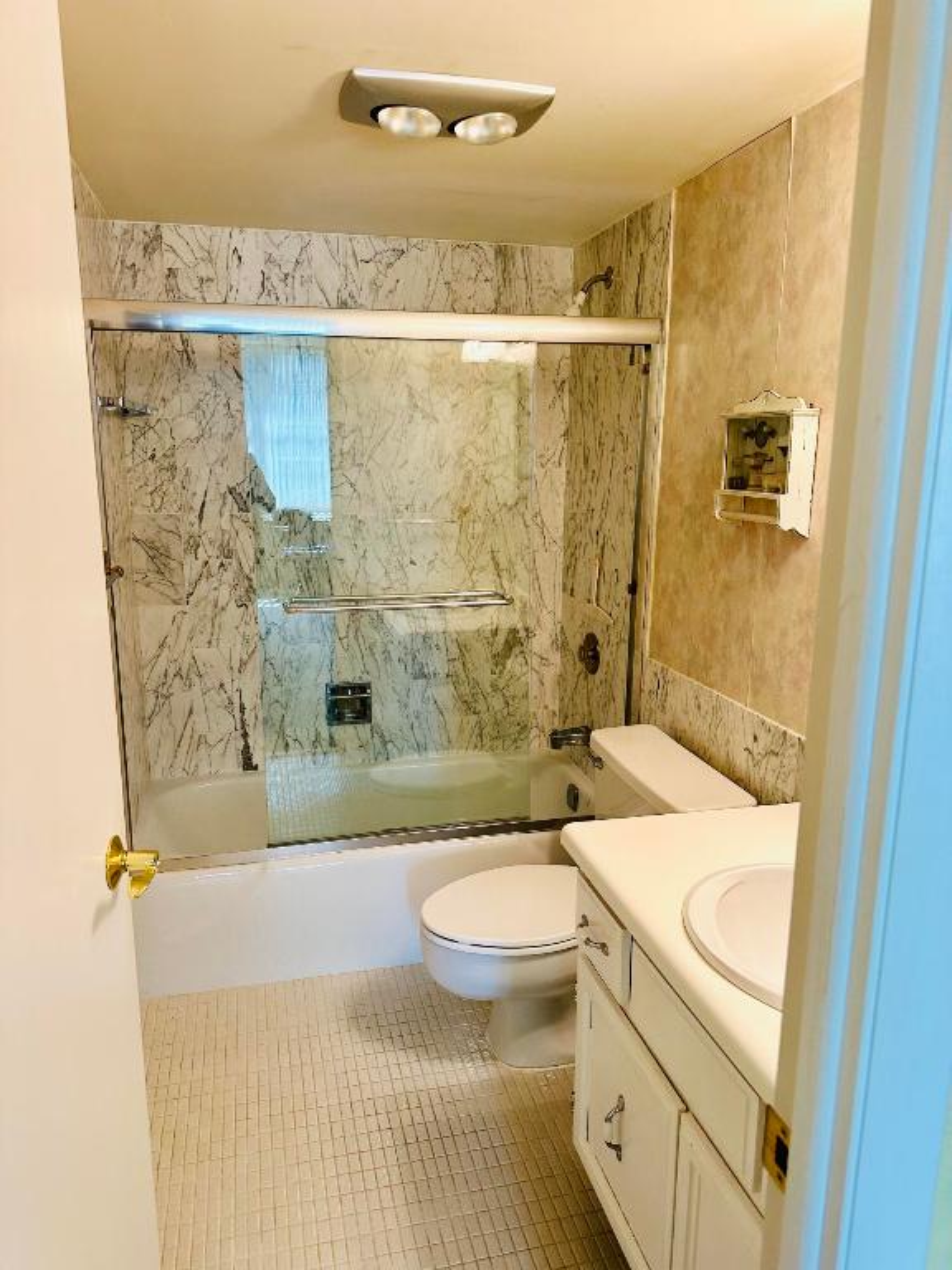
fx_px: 880
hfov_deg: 56.8
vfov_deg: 71.6
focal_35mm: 24
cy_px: 635
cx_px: 476
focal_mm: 6.86
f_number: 1.78
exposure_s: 1/120
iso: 160
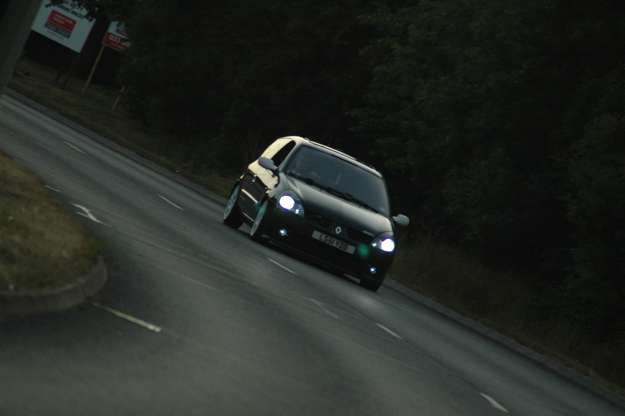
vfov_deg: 3.0
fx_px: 7806
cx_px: 312
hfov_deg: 4.6
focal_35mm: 450
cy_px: 208
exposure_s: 1/500
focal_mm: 300
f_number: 5.6
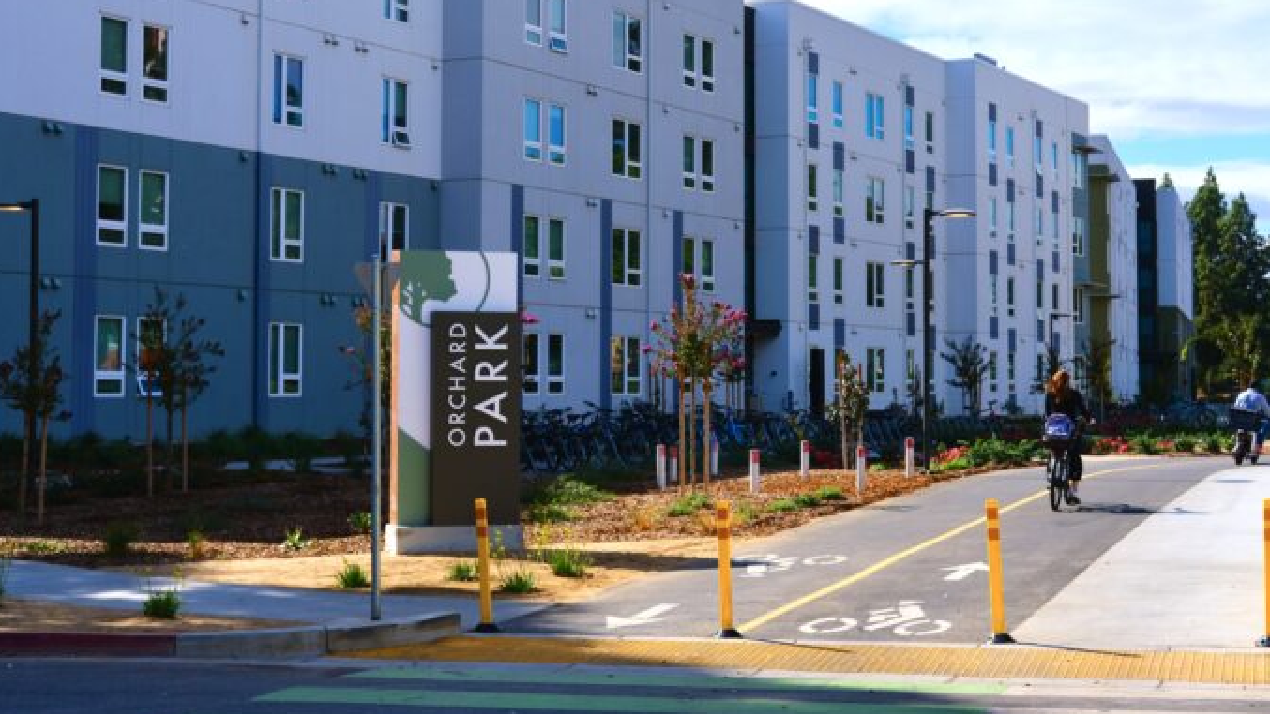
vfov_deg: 19.1
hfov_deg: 33.3
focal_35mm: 63
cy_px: 259
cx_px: 677
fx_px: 2122
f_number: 6.4
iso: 320
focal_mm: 35
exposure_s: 1/1000
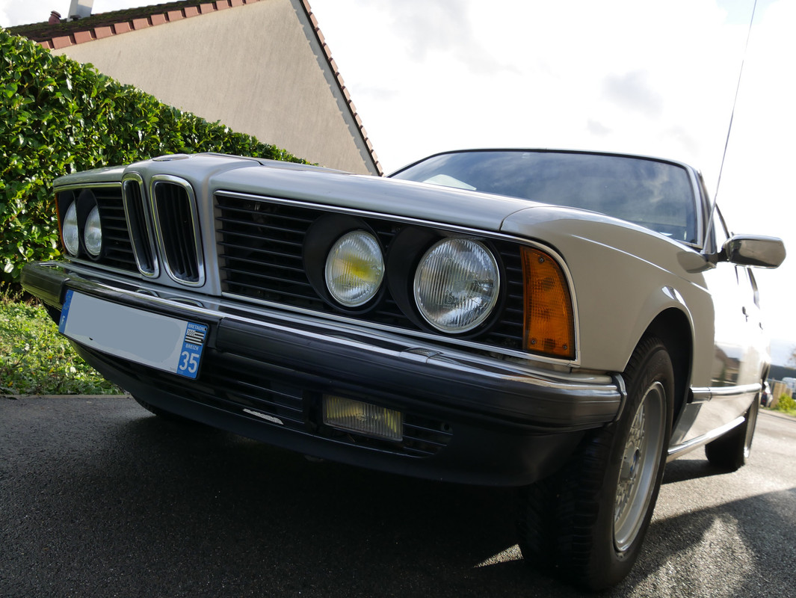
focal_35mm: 28
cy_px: 299
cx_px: 398
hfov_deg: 63.4
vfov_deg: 49.8
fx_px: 644
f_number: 5.6
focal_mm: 14
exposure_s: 1/250
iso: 200
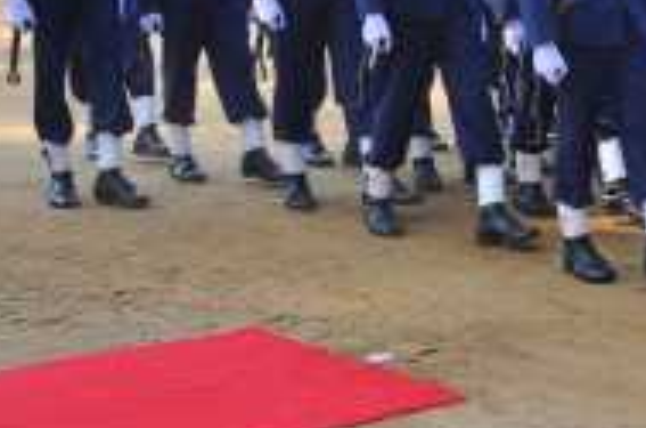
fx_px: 1879
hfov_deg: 17.7
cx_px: 943
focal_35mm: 105
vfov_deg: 12.7
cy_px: -72
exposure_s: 1/125
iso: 200
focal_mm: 22
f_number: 8
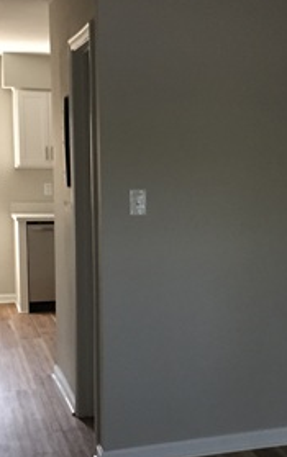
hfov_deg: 19.2
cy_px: 269
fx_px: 824
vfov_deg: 31.0
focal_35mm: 66
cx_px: 289
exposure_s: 1/30
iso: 100
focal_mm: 4.15
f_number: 2.2
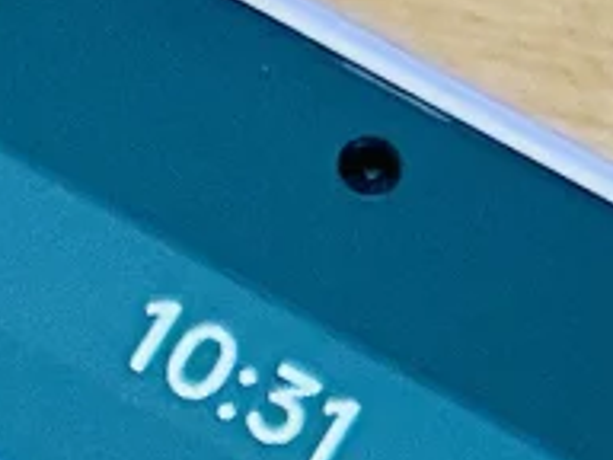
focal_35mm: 195
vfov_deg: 7.0
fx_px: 3453
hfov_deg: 9.7
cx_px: -431
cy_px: 1239
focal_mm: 5.7
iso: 125
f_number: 1.5
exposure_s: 1/89
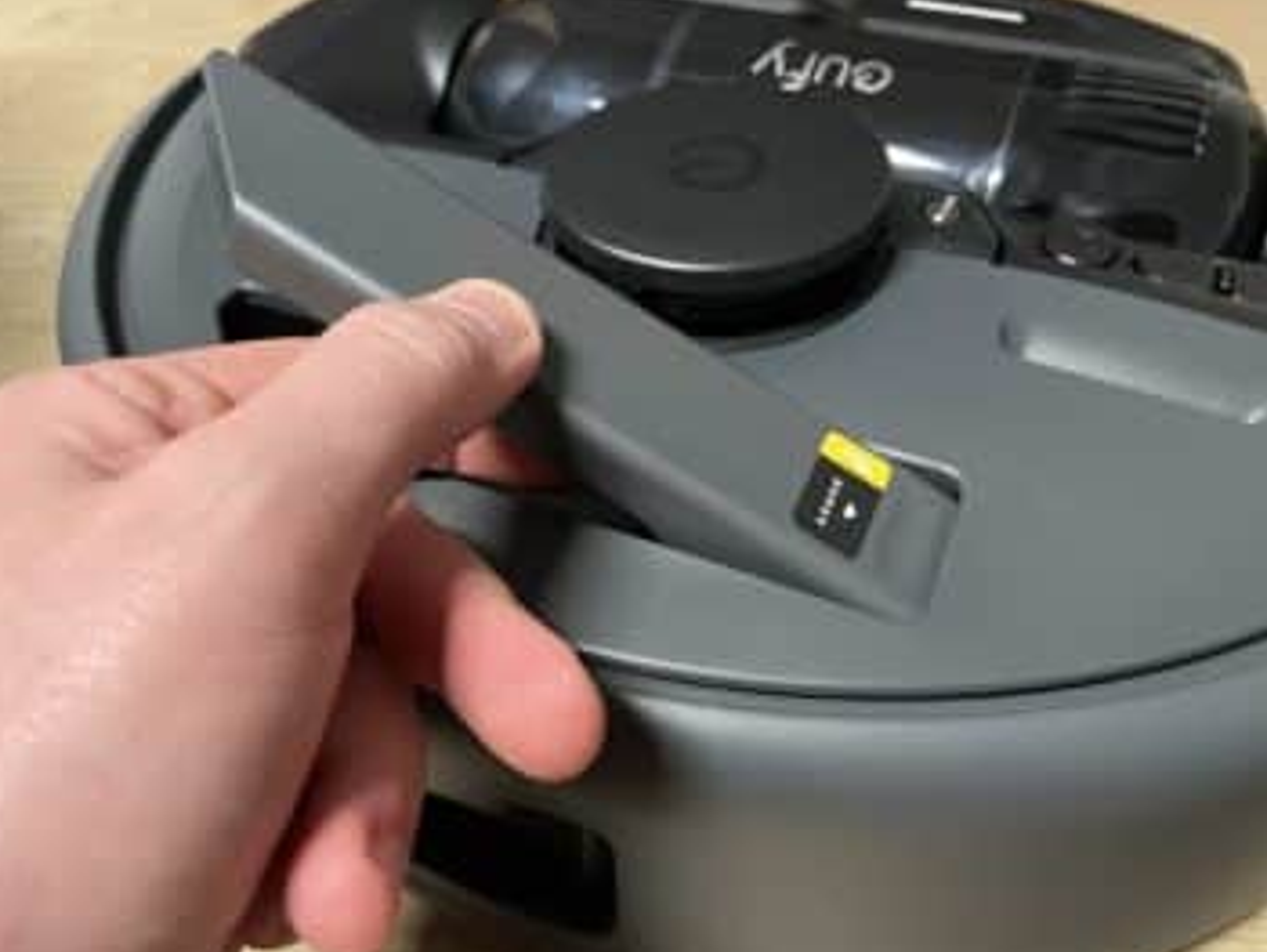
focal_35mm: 29
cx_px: 565
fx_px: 1062
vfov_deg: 48.3
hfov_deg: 61.5
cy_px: 462
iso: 640
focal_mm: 4.2
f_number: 1.6
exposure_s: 1/33
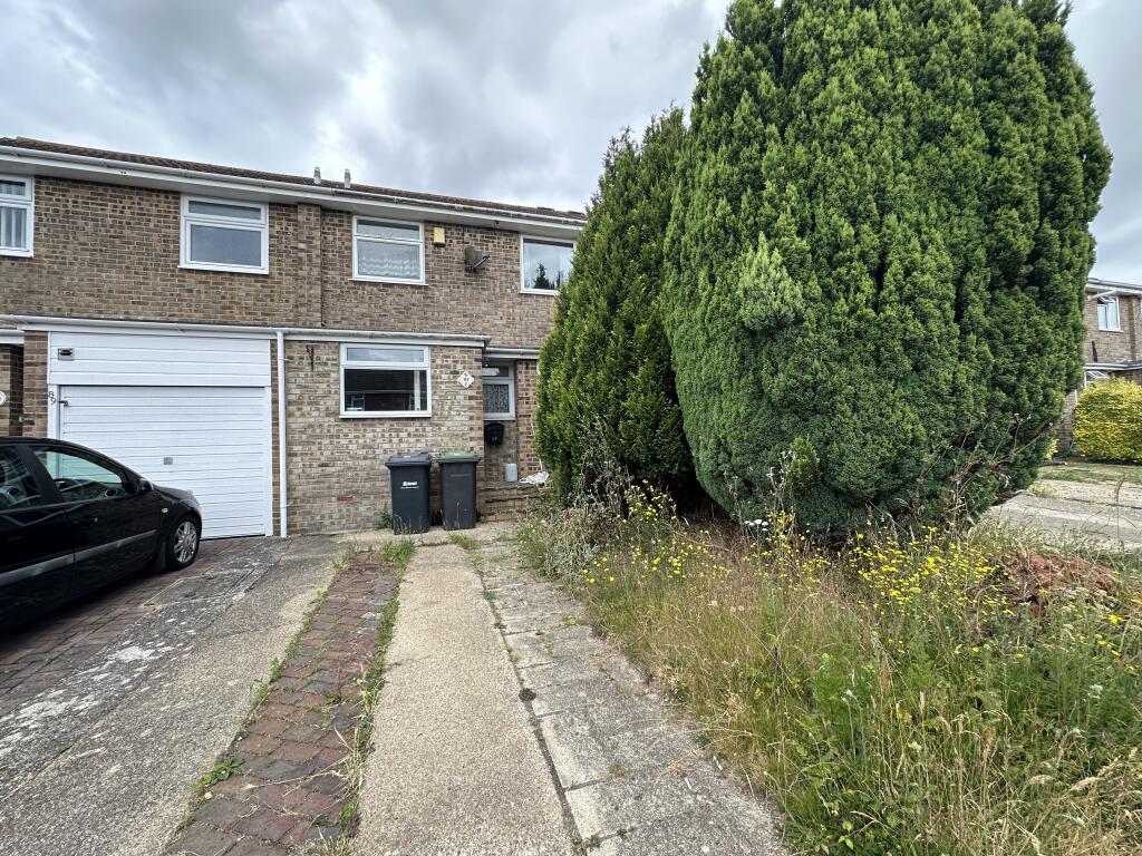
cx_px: 571
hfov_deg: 102.1
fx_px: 462
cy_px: 428
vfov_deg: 85.7
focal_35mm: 14
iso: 40
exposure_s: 1/186
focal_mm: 2.22
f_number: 2.2
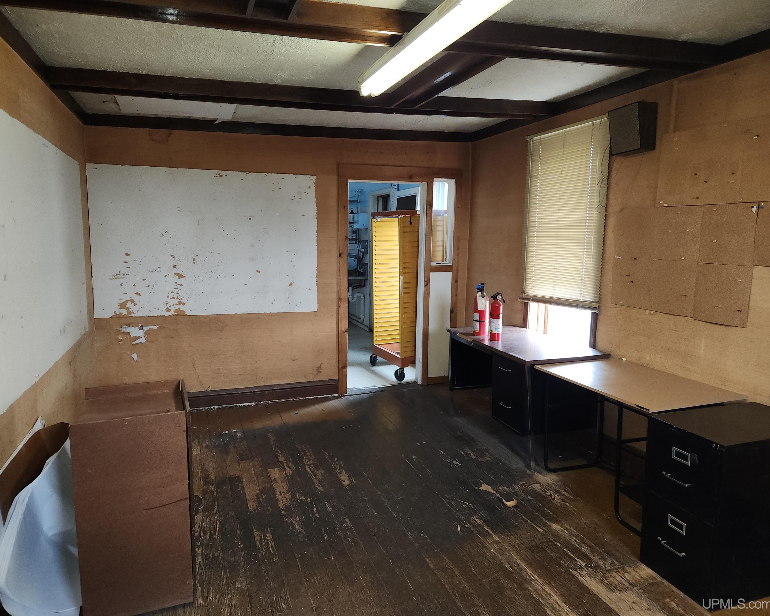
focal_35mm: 24
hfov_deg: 70.2
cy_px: 308
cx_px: 365
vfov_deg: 58.8
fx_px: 547
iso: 125
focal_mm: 5.4
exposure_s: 1/24
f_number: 1.8
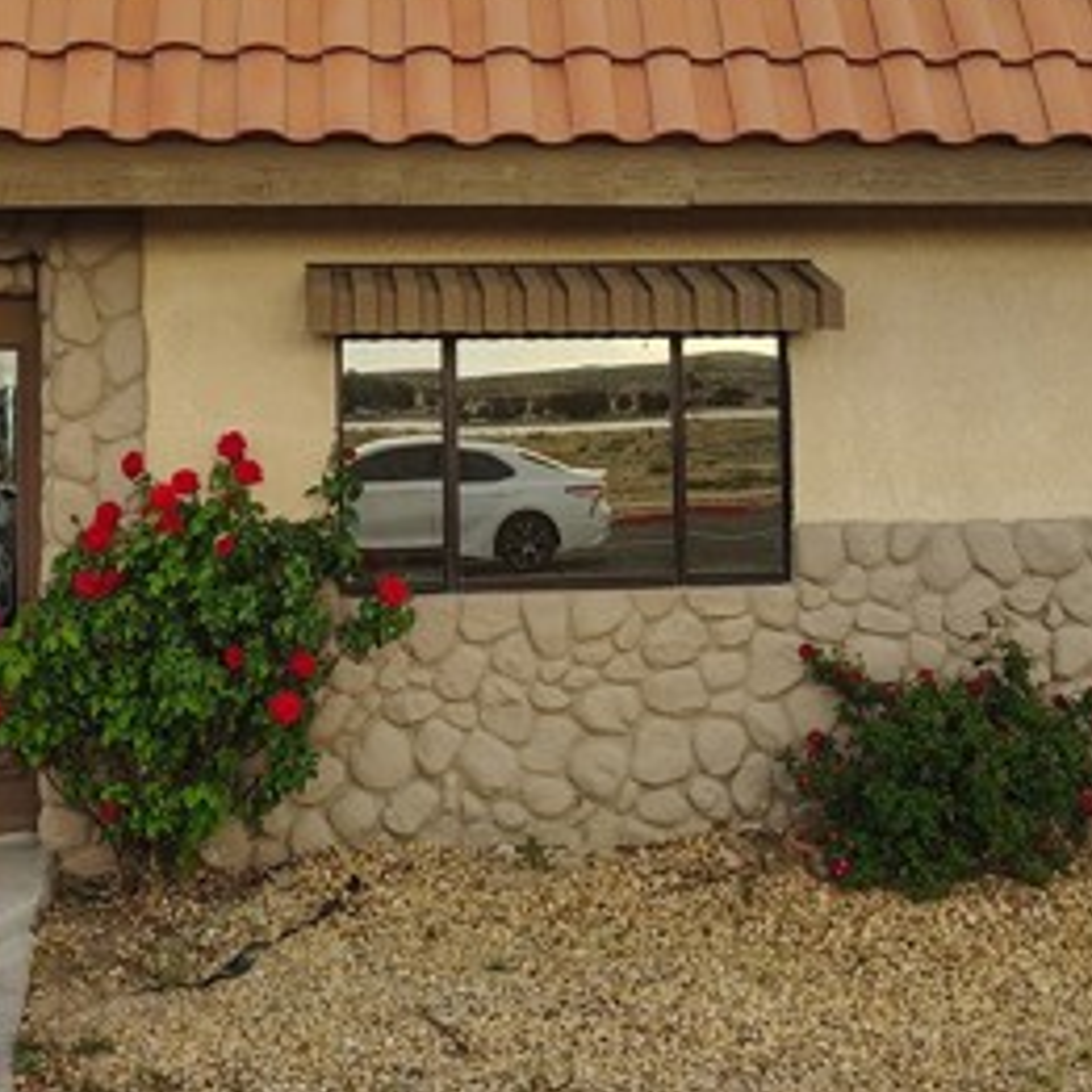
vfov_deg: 32.3
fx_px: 1856
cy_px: 308
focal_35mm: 52
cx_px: 531
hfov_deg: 32.8
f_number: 1.8
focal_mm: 5.56
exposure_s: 1/361
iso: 104
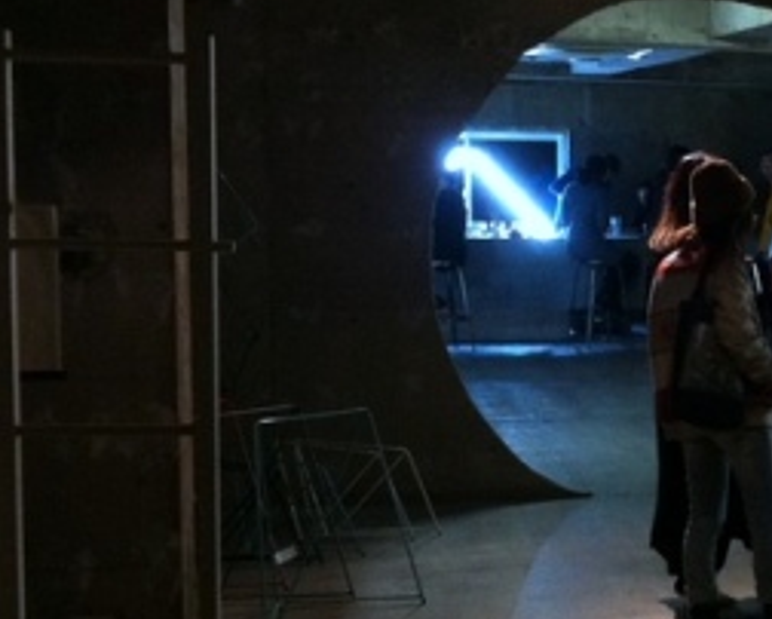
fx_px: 2012
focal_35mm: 88
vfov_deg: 17.5
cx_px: 940
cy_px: 351
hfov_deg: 20.3
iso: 250
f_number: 2.8
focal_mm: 3.85
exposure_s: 1/15
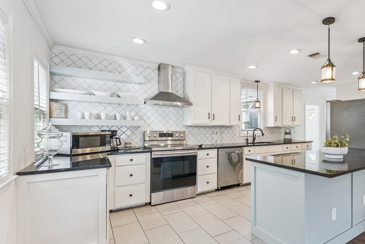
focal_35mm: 20
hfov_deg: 80.6
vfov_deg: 61.2
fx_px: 205
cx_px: 241
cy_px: 129
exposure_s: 1/25
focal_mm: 15.2
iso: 200
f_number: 10
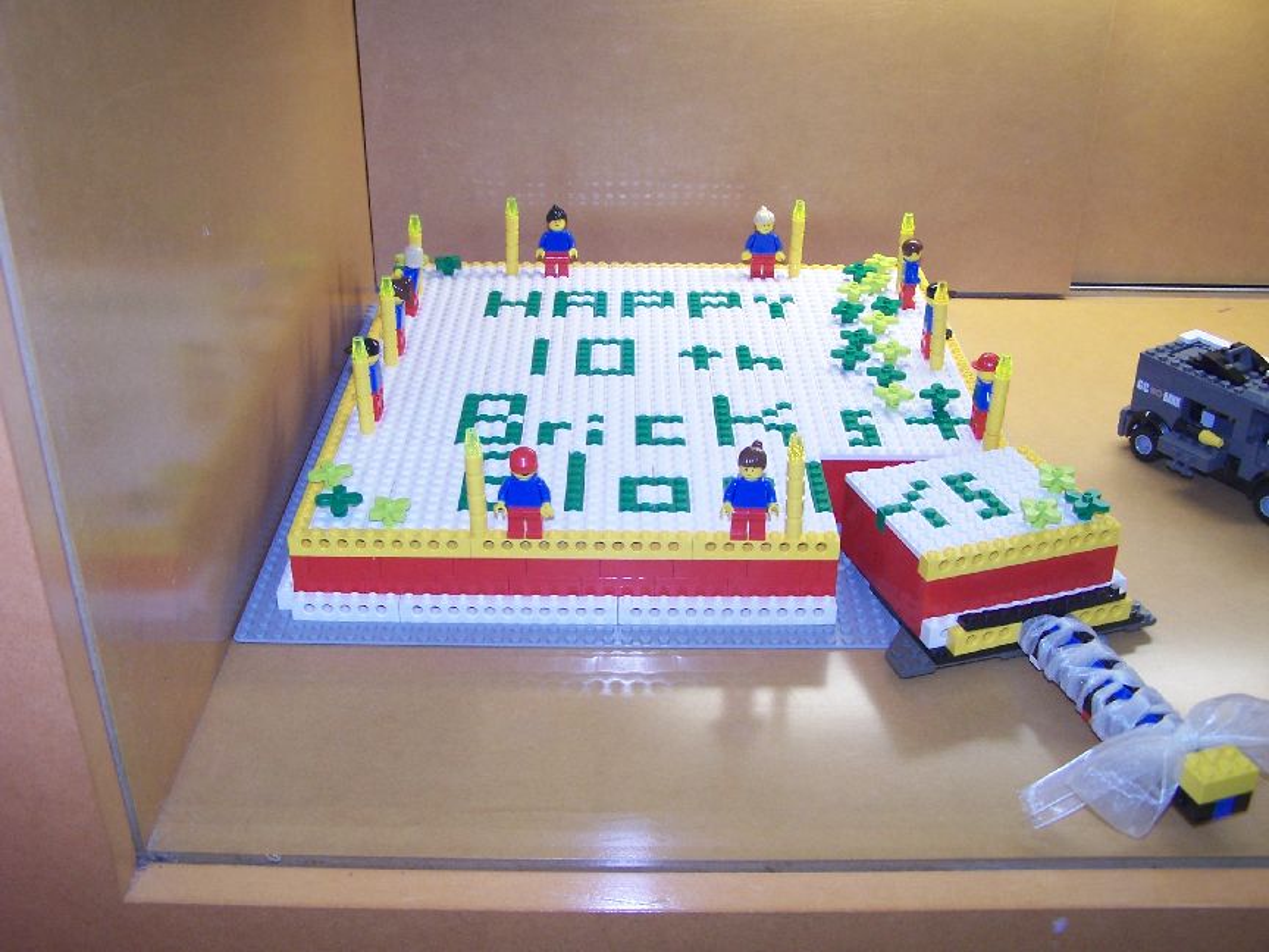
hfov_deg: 49.0
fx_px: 1393
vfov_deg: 37.7
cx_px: 634
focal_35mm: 38
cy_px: 476
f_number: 2.8
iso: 140
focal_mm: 6.3
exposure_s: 1/60
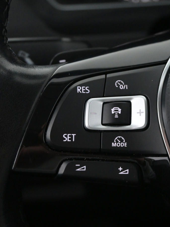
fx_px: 461
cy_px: 116
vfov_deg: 27.6
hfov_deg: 20.8
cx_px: 110
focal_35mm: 70
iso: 2500
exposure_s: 1/40
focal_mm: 27.5
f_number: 4.5
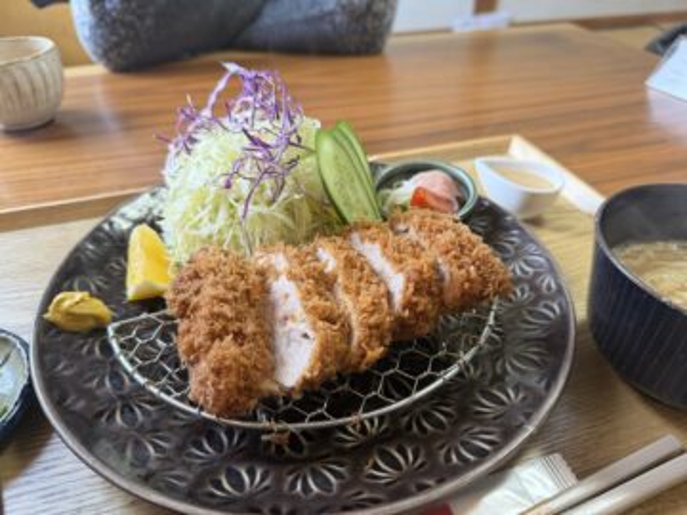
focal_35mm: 24
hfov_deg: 71.6
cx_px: 344
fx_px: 476
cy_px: 258
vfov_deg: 56.8
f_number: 1.78
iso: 250
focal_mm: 6.76
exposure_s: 1/60
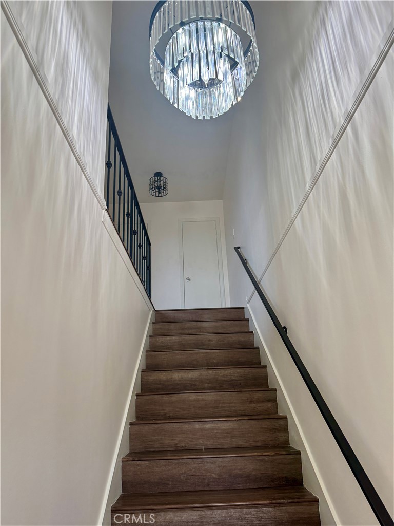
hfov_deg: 56.8
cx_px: 197
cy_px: 263
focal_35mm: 24
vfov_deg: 71.6
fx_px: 364
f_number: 1.78
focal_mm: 6.76
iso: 160
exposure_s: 1/120
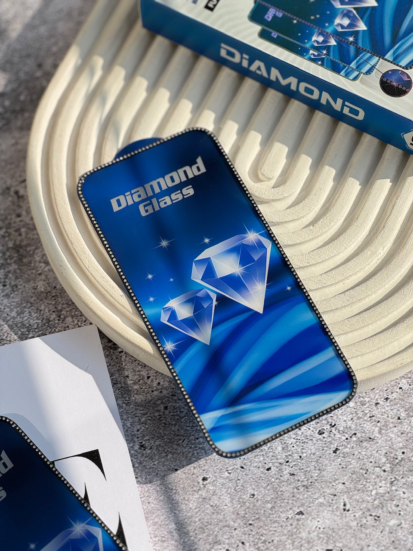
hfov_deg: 19.1
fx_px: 1225
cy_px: 276
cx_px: 206
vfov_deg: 25.3
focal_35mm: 77
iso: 25
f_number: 2.8
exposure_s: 1/539
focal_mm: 9
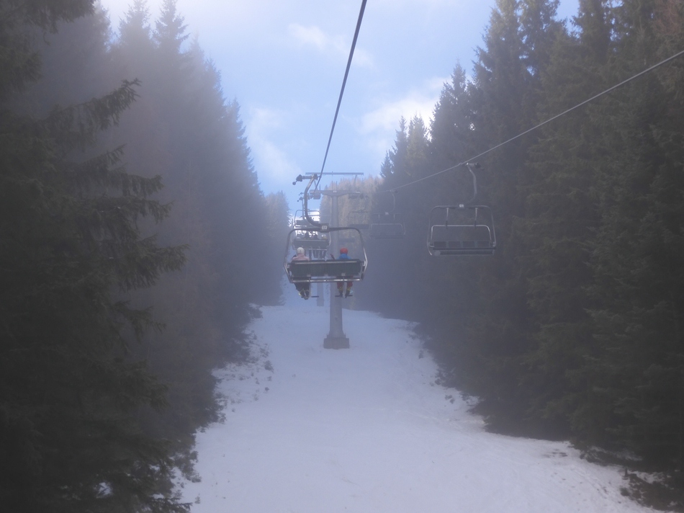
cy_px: 256
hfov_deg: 38.2
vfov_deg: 29.1
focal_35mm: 50
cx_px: 342
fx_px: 988
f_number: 4
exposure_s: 1/250
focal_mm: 8.9
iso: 100
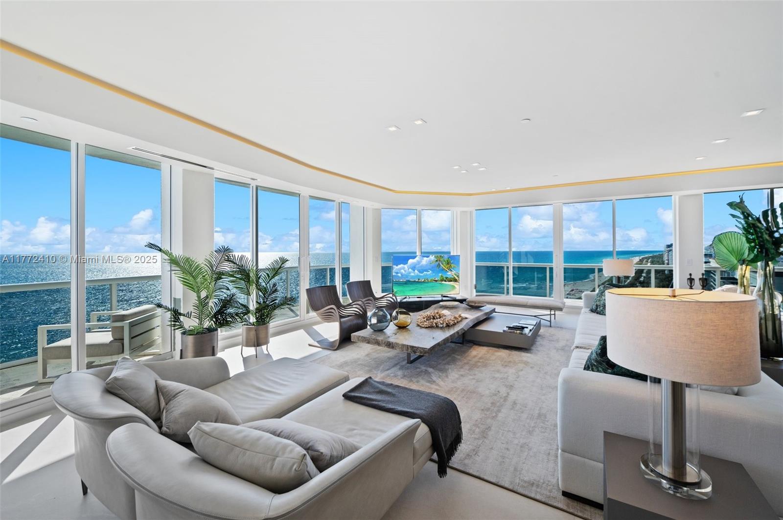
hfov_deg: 104.3
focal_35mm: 14
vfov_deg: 81.1
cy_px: 260
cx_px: 392
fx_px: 304
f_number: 8
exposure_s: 1/60
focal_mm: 14
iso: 200
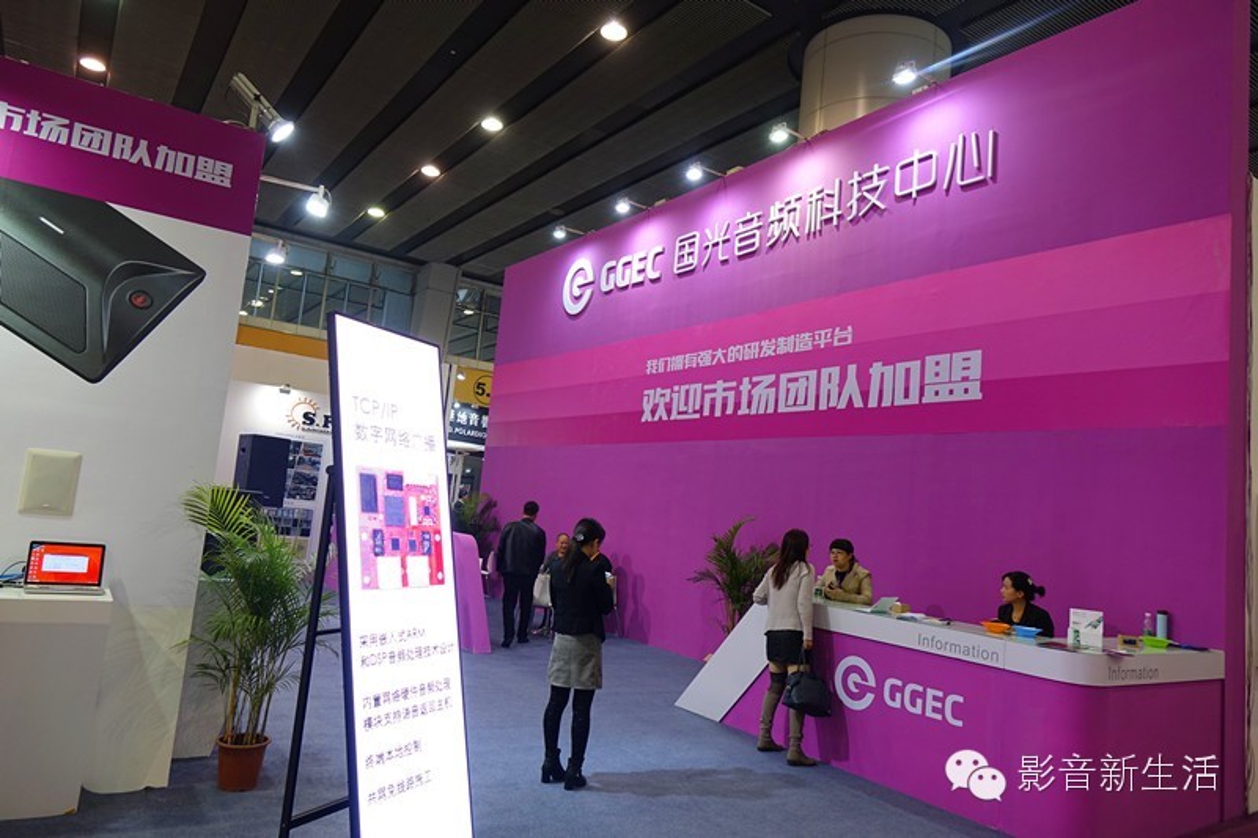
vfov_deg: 53.1
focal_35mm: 24
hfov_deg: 73.8
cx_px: 629
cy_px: 419
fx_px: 838
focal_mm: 8.8
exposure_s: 1/40
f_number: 2.8
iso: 125
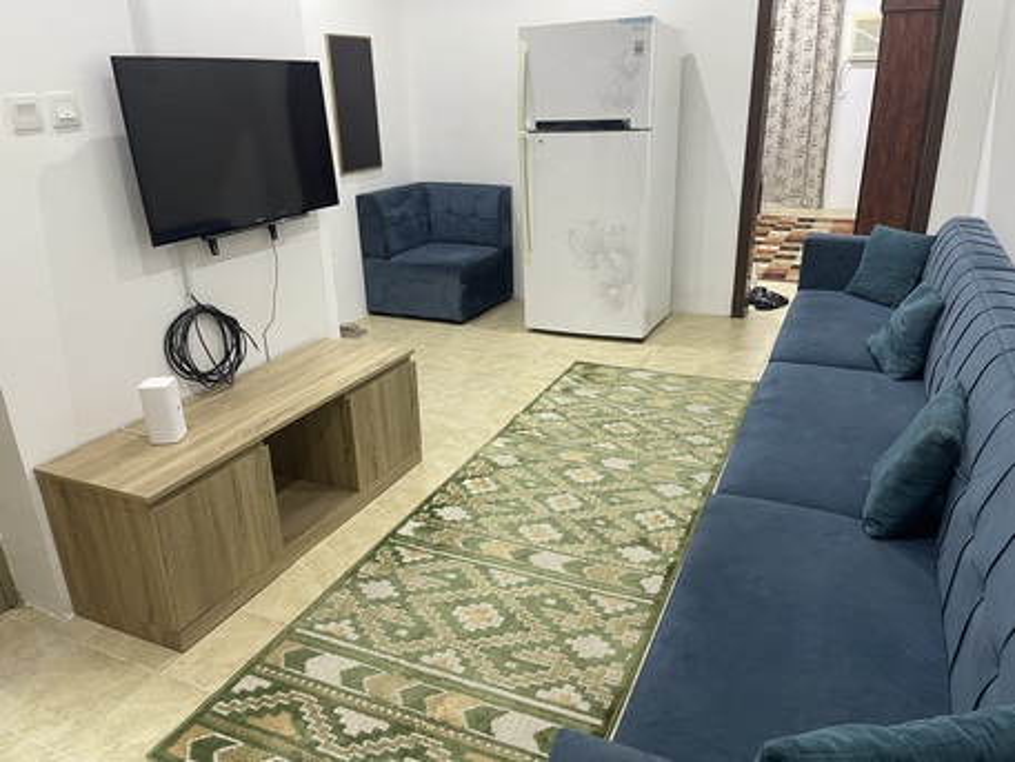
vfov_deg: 54.9
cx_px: 508
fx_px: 733
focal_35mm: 25
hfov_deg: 69.4
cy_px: 381
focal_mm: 5.1
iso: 200
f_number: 1.6
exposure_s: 1/50
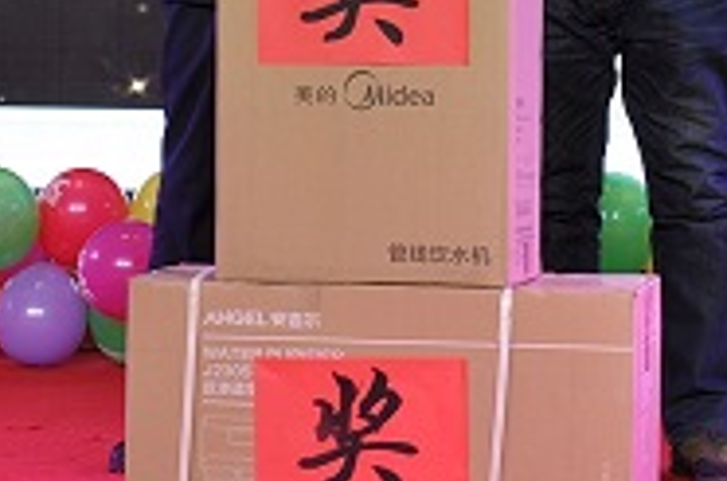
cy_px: -39
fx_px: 3686
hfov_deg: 11.3
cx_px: 420
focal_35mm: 183
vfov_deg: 7.4
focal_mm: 44
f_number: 5.3
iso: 200
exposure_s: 1/25
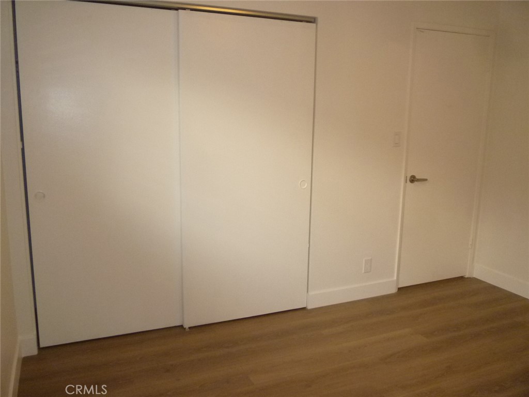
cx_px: 264
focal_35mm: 29
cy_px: 198
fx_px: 443
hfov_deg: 61.7
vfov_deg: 48.2
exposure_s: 1/60
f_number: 3.3
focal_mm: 5.2
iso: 400
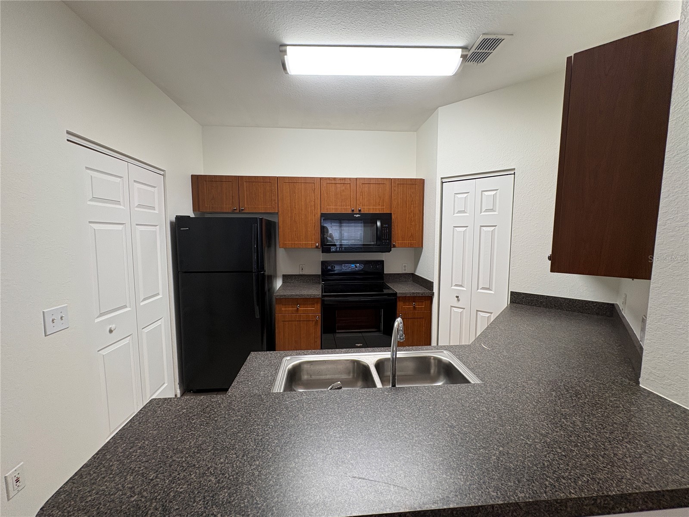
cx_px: 344
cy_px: 258
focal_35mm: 14
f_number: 2.2
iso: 160
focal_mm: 2.22
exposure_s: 1/60
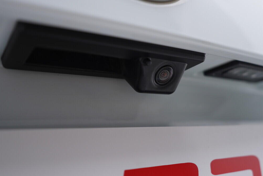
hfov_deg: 51.9
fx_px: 270
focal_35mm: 37
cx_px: 134
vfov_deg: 35.9
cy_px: 87
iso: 125
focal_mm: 24
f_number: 3.2
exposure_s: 1/50
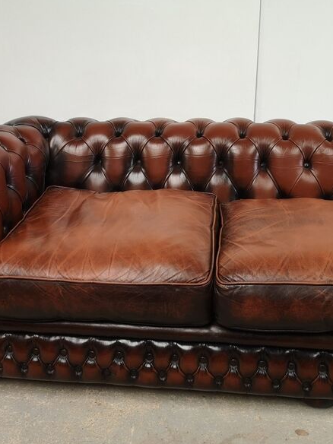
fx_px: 475
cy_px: 224
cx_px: 179
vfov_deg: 50.1
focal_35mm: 37
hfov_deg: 38.6
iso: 400
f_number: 1.8
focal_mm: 5.58
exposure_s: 1/100
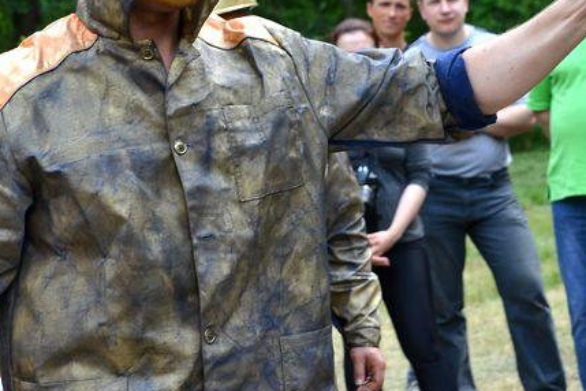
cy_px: 81
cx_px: 414
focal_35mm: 137
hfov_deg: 14.9
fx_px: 2230
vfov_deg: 10.0
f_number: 8
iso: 500
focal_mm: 70
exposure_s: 1/320
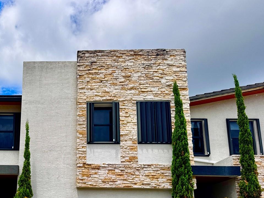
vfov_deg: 34.8
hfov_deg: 44.5
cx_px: 53
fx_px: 305
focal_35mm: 40
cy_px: 160
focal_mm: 6.76
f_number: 1.78
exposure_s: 1/7092
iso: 80
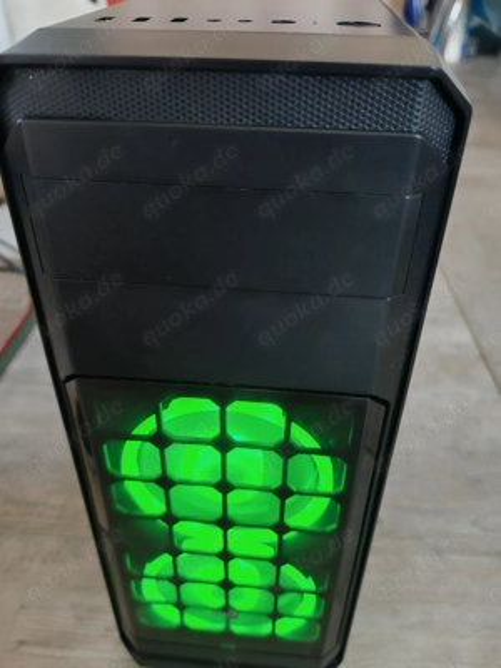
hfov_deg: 51.4
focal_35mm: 27
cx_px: 250
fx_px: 521
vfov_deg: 65.3
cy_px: 334
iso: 80
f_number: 1.4
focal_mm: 6.83
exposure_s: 1/40
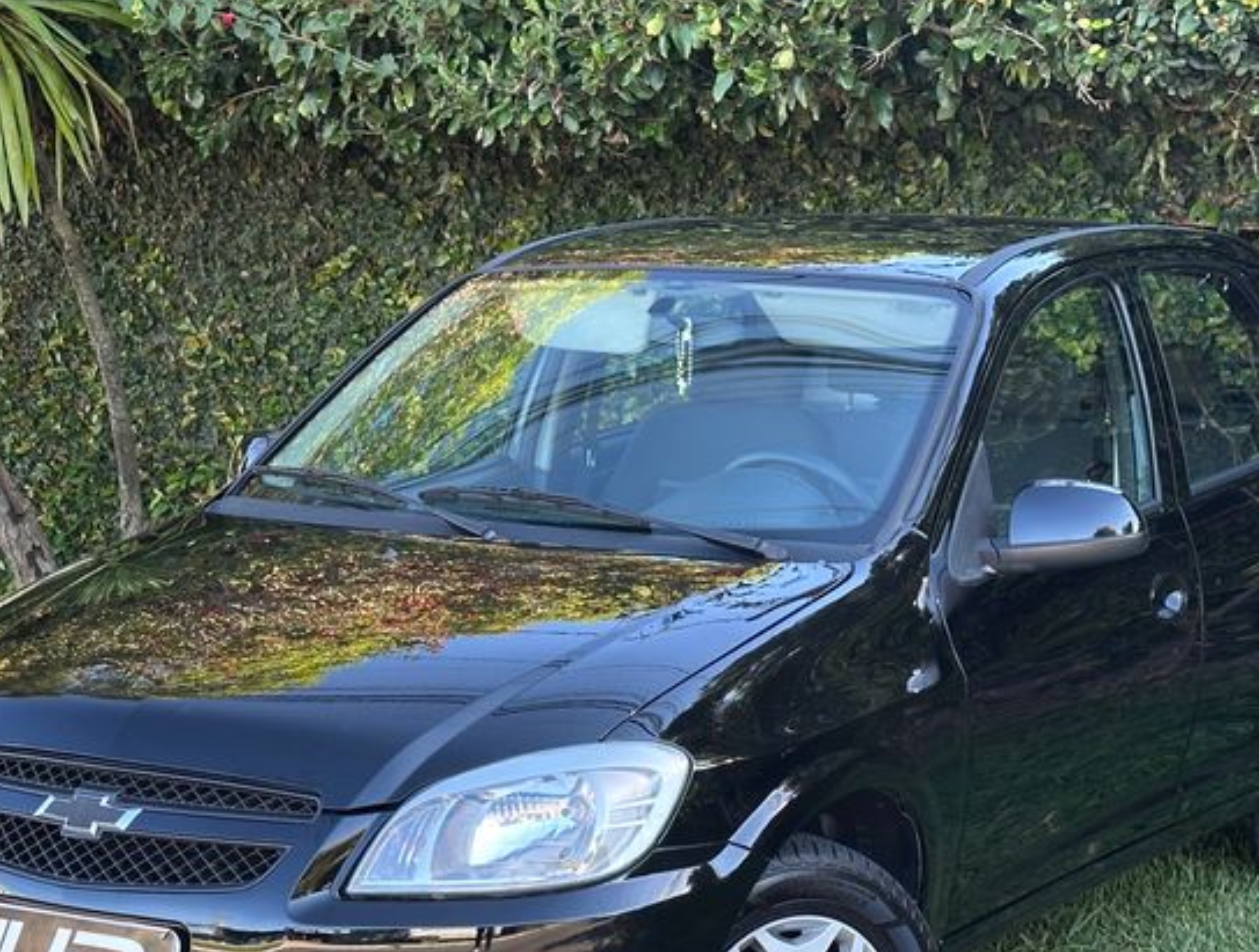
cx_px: 585
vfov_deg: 17.6
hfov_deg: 23.2
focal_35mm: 84
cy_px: 662
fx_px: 3065
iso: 64
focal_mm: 6.86
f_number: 1.78
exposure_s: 1/172
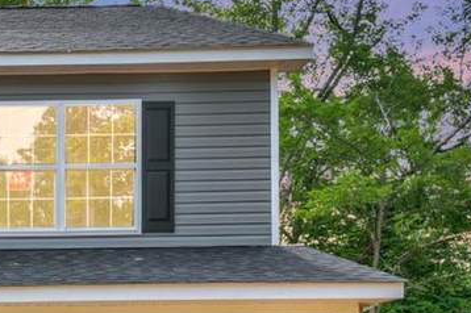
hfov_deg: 24.2
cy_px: 299
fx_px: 912
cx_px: -188
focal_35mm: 70
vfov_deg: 19.0
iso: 100
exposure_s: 1/250
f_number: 6.3
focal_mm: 19.5
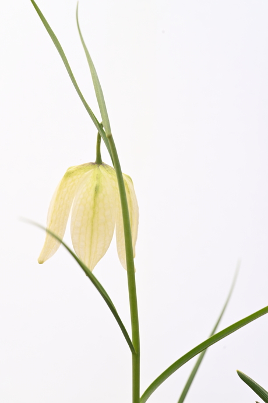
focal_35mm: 100
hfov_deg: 13.7
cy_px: 202
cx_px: 134
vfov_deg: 20.4
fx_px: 1118
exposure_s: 1/100
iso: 100
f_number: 2.8
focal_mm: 100
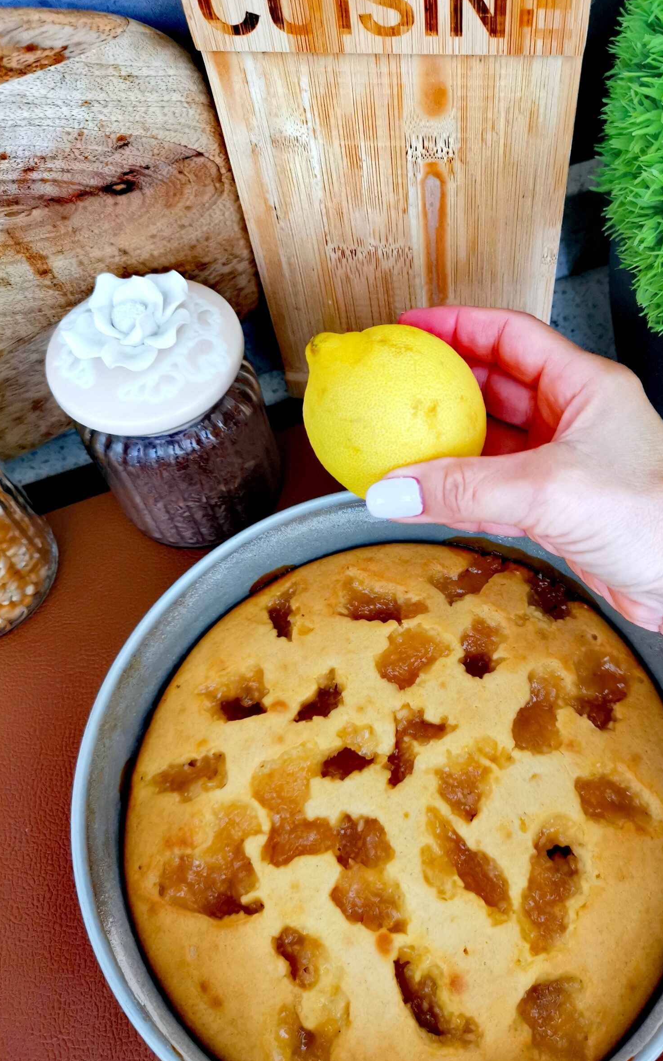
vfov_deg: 61.2
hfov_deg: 40.3
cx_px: 421
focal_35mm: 31
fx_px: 896
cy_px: 528
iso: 250
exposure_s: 1/100
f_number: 1.8
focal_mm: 5.58
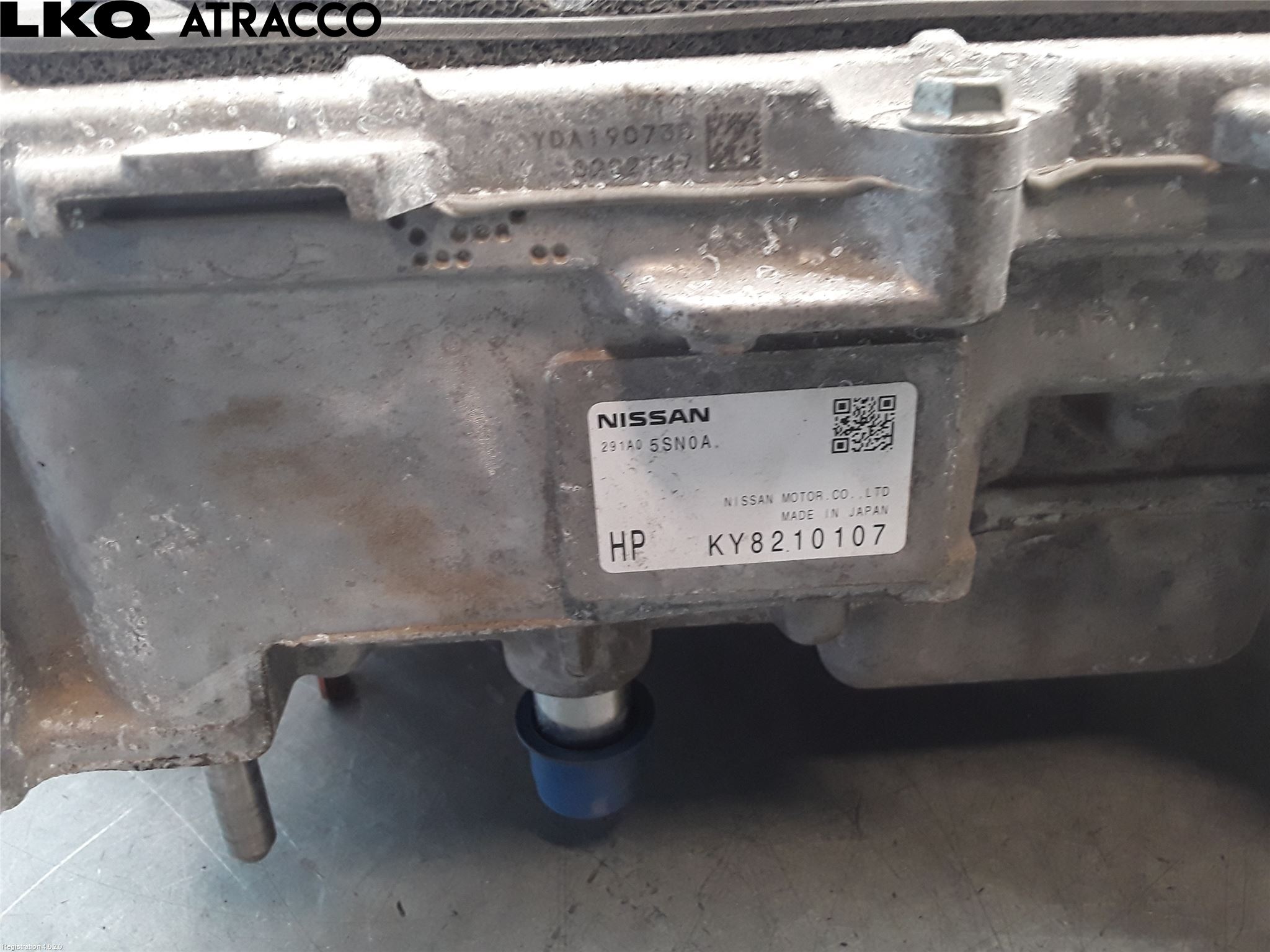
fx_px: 1027
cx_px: 635
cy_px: 476
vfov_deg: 49.7
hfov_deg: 63.4
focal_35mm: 28
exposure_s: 1/50
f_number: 1.9
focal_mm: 2.91
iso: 100
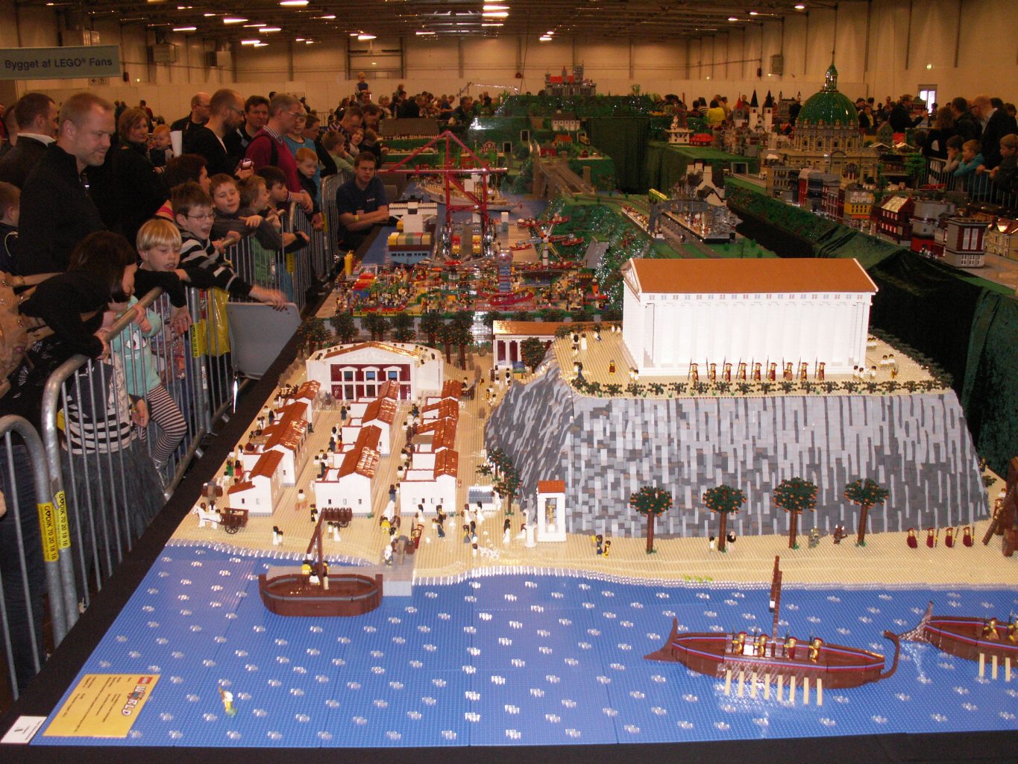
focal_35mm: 35
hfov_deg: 52.6
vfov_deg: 40.7
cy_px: 382
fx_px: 1029
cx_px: 509
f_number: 2.8
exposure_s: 1/50
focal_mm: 5.86
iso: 160
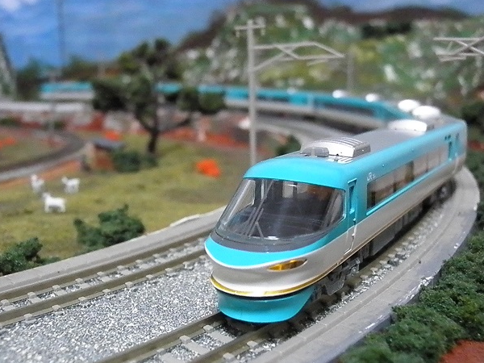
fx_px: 587
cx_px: 238
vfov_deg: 34.3
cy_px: 179
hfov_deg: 44.8
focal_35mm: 42
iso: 3200
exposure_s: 1/60
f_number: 3.9
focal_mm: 7.3
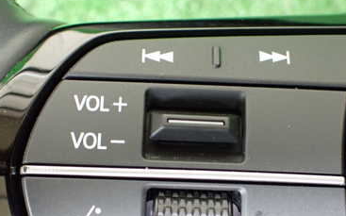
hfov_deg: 38.8
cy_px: 168
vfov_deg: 24.5
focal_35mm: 52
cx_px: 200
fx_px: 490
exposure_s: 1/50
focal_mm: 5.4
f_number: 2.3
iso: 800
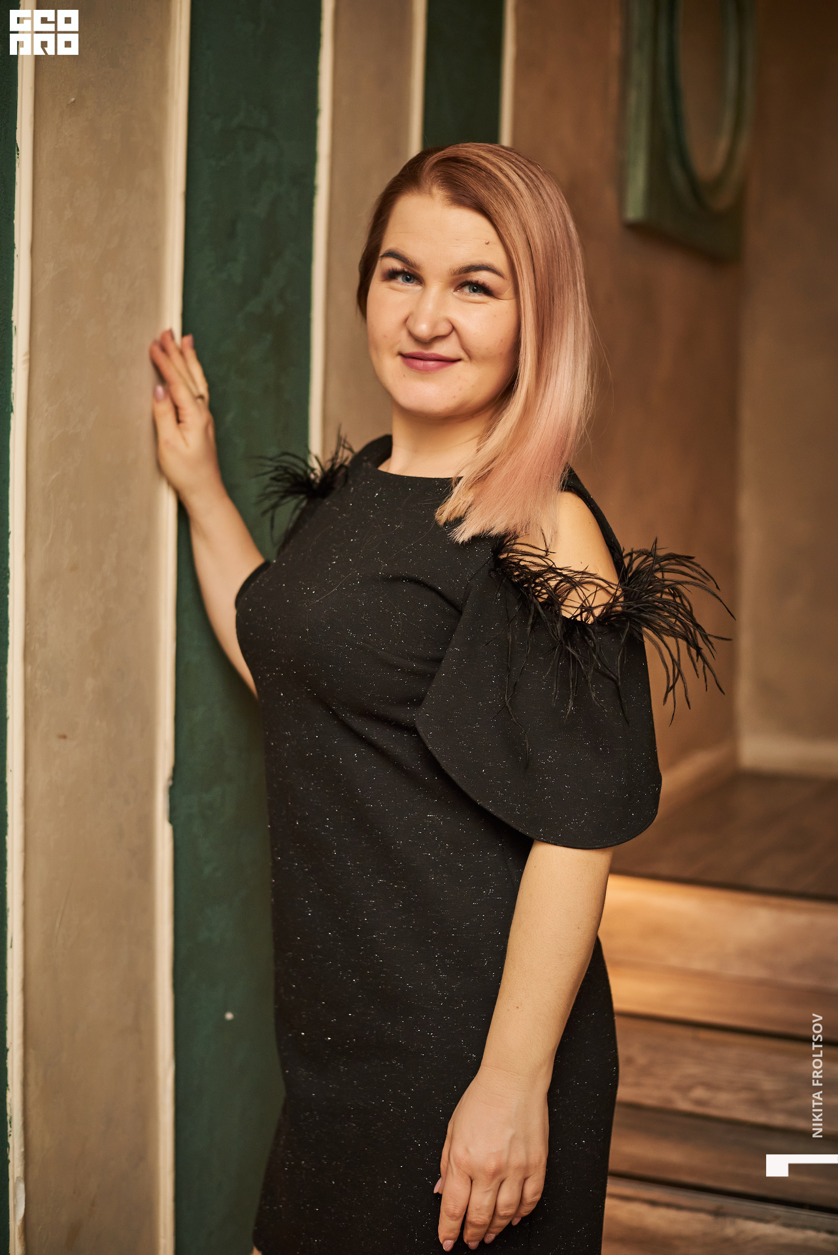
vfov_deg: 39.6
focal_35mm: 50
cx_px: 419
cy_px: 628
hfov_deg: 27.0
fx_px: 1744
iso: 2000
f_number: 2.8
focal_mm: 50
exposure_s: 1/200
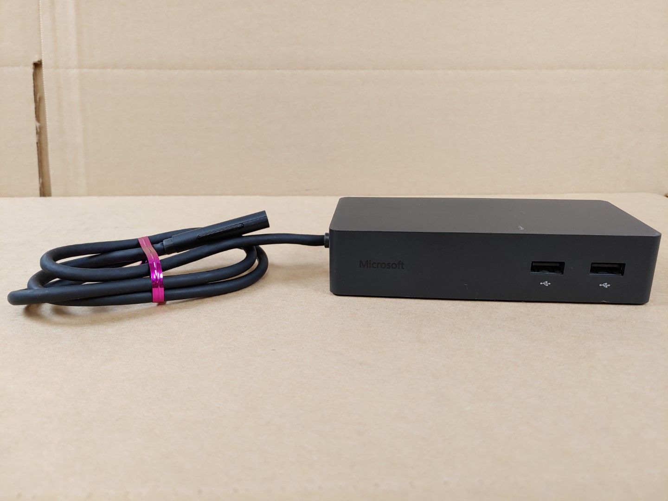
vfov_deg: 53.1
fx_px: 502
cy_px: 250
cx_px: 334
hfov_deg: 67.3
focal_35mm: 26
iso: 50
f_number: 1.8
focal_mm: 4.36
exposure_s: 1/60
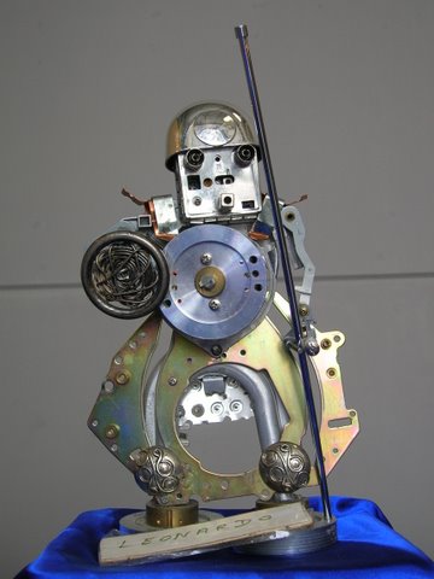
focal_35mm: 46
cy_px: 290
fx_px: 769
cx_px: 217
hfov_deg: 31.5
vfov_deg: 41.2
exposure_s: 1/82.1
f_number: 3.2
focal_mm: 7.7
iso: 50
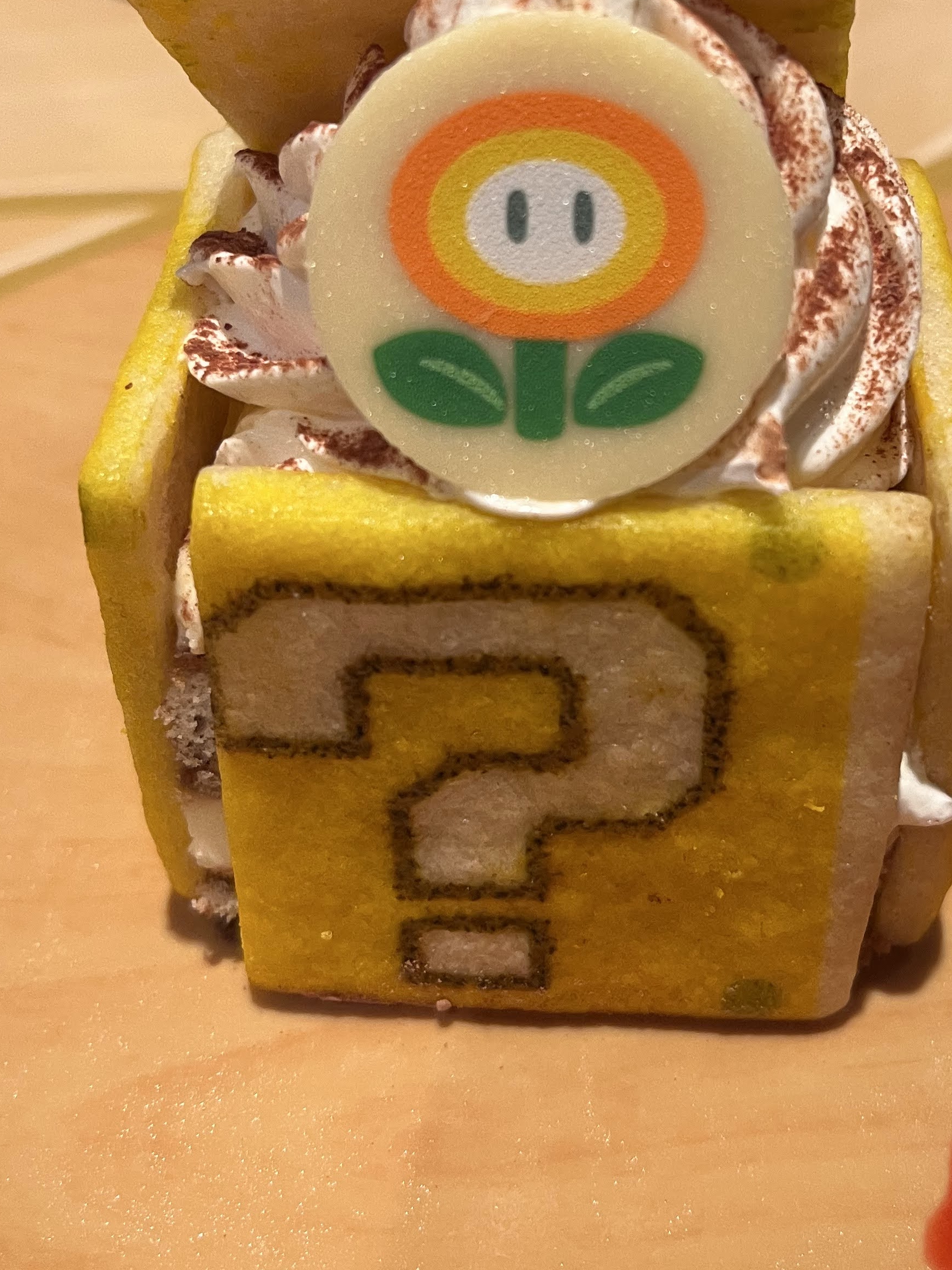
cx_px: 616
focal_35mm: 45
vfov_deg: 41.9
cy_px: 511
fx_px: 1650
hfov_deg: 32.0
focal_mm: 5.1
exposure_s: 1/60
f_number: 1.6
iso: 160
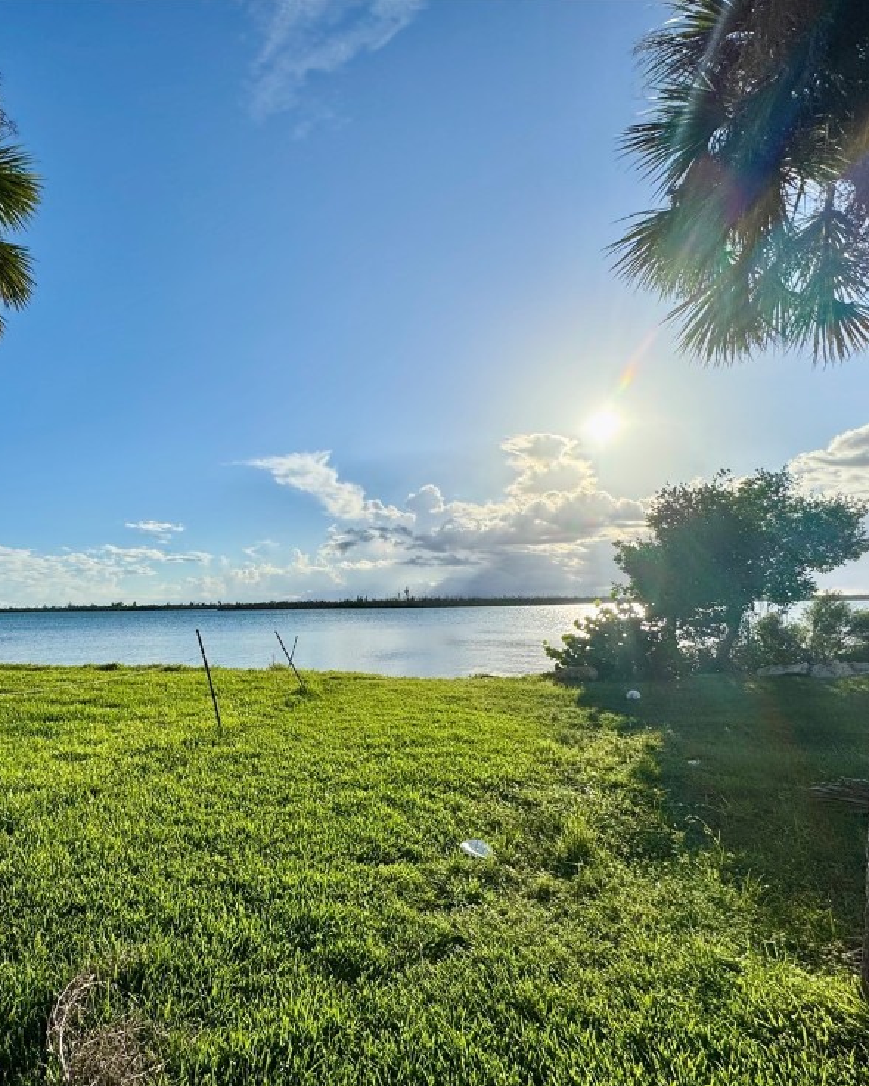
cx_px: 266
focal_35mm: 19
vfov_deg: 83.2
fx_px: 611
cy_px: 565
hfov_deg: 68.2
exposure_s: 1/3906
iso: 40
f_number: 2.2
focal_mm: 2.22
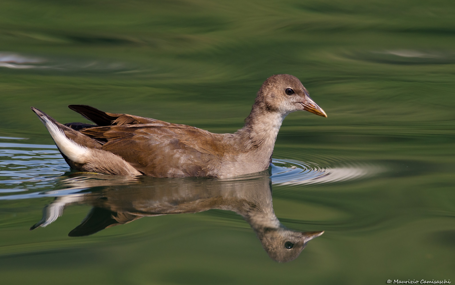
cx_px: 227
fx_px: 9474
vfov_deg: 1.7
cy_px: 137
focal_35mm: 764
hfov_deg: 2.8
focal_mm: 500
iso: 400
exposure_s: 1/800
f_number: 8
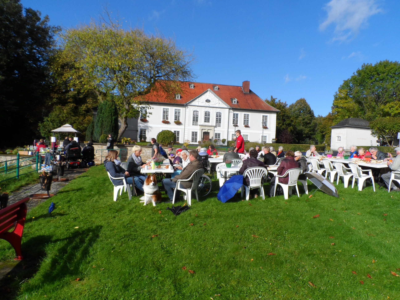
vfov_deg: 56.8
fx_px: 277
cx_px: 200
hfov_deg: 71.6
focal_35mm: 24
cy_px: 150
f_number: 4.5
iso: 80
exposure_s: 1/500
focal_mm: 4
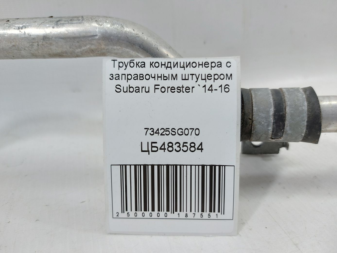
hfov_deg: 71.6
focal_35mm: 24
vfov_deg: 56.8
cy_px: 126
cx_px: 168
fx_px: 234
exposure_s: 1/50
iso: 80
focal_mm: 5.23
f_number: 1.8
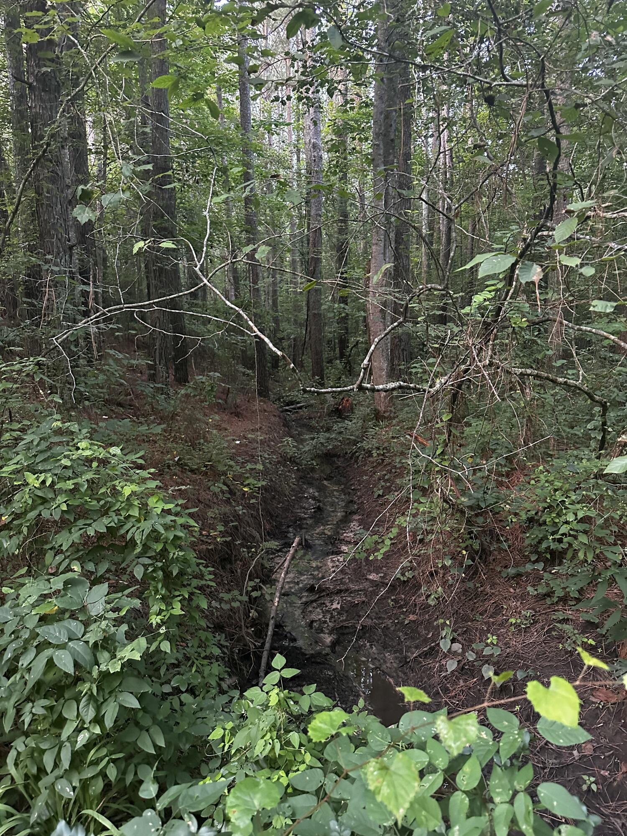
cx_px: 314
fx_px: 580
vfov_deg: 71.6
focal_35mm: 24
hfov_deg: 56.8
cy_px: 418
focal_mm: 6.86
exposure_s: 1/43
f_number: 1.78
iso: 1000
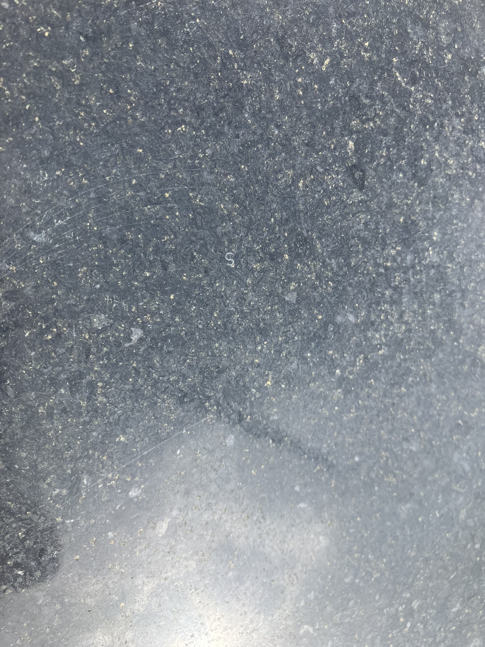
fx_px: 523
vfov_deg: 63.4
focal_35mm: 28
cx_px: 242
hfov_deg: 49.7
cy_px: 324
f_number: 1.8
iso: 32
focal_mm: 3.99
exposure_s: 1/501
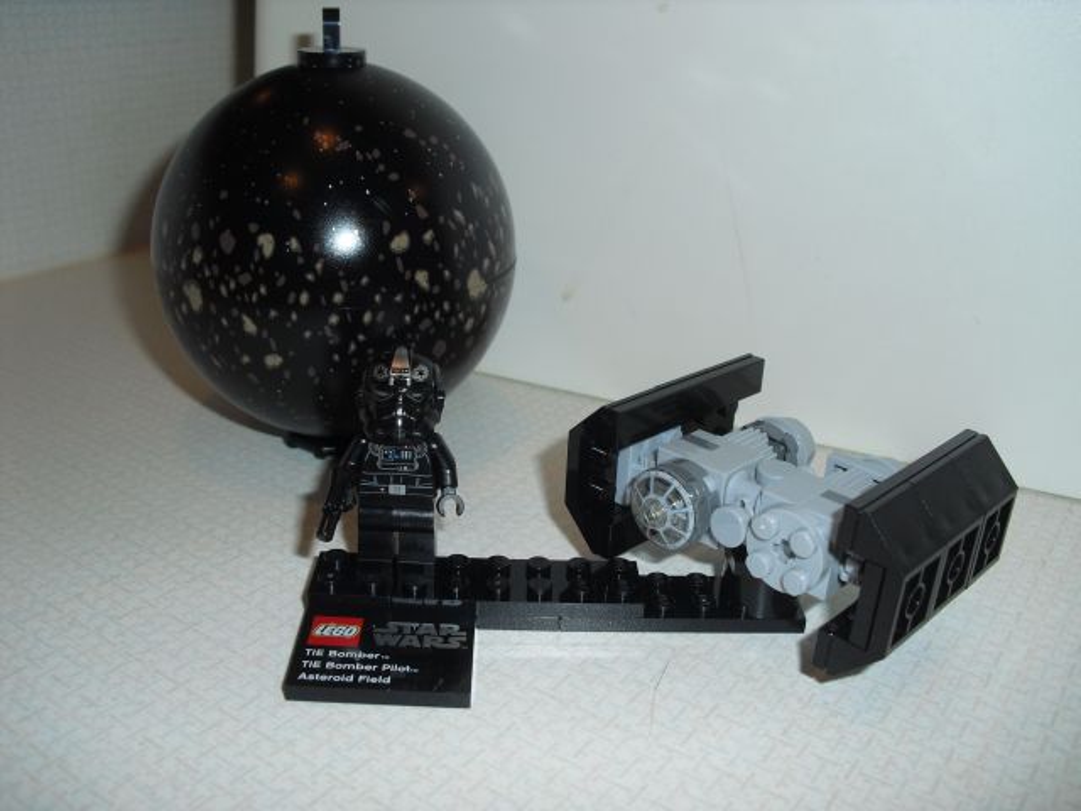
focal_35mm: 36
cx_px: 540
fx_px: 1124
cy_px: 406
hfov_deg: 51.4
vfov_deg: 39.7
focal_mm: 6.3
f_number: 3.1
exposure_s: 1/60
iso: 64
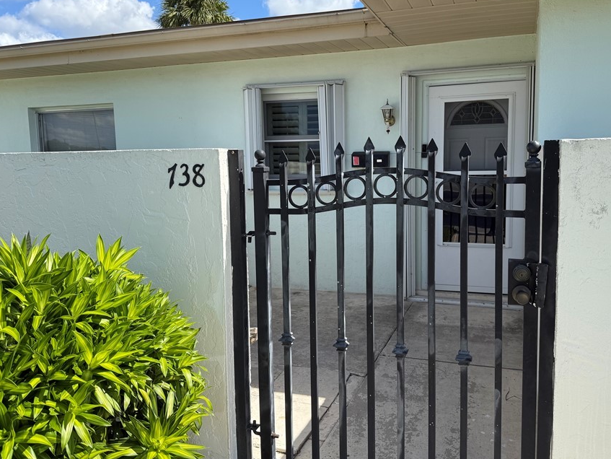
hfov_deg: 61.5
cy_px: 209
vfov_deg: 48.2
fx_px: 512
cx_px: 338
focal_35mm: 29
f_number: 1.78
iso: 80
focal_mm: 6.76
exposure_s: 1/3425
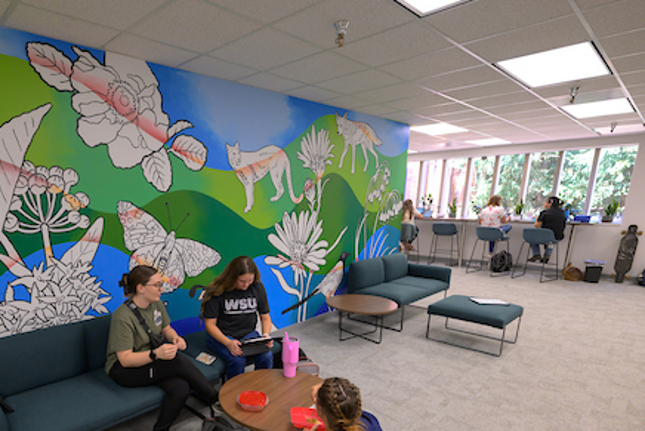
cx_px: 223
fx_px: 394
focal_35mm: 22
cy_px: 293
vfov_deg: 55.8
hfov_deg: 76.5
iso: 1000
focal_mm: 16
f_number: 4.5
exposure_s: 1/160
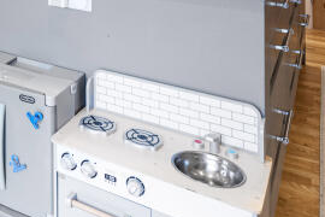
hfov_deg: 31.3
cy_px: -120
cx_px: -67
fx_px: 478
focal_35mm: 53
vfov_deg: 21.1
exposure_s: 1/2.5
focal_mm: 14
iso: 100
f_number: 8
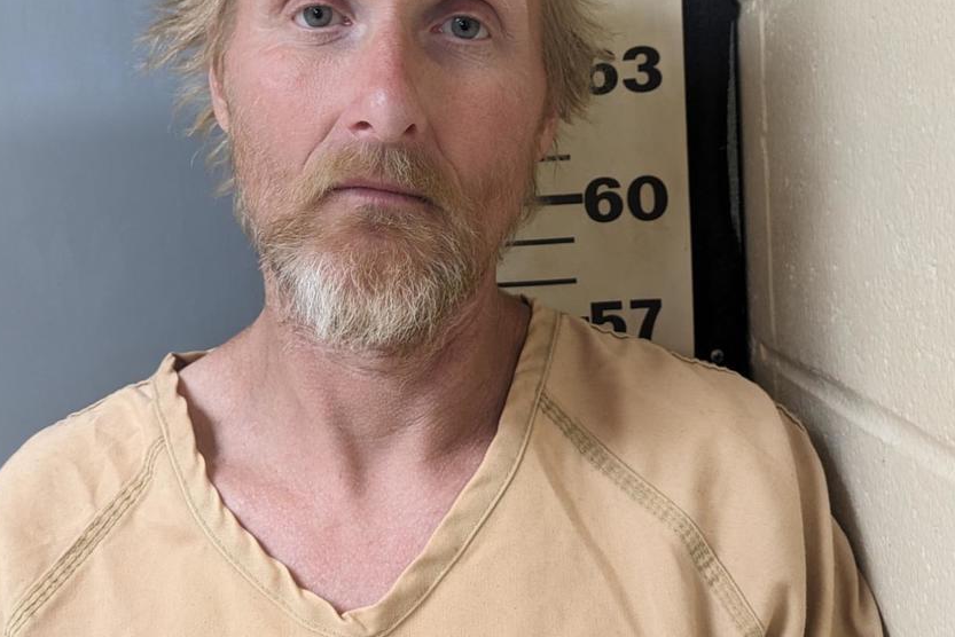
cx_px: 406
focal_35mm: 46
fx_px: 1221
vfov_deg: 29.1
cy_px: 227
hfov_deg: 42.6
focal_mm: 4.38
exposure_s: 1/24
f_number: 1.73
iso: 145
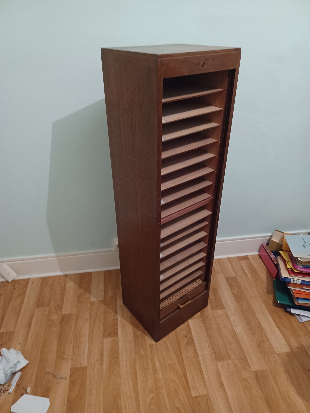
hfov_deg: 54.9
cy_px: 206
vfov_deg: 69.4
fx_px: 299
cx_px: 155
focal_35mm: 25
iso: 1600
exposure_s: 1/20
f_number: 1.8
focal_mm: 4.6
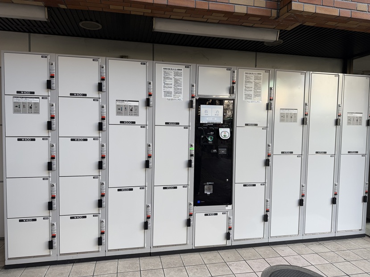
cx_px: 185
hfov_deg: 71.6
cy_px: 138
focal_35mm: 24
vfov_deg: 56.8
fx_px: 256
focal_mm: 6.76
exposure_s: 1/317
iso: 80
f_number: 1.78
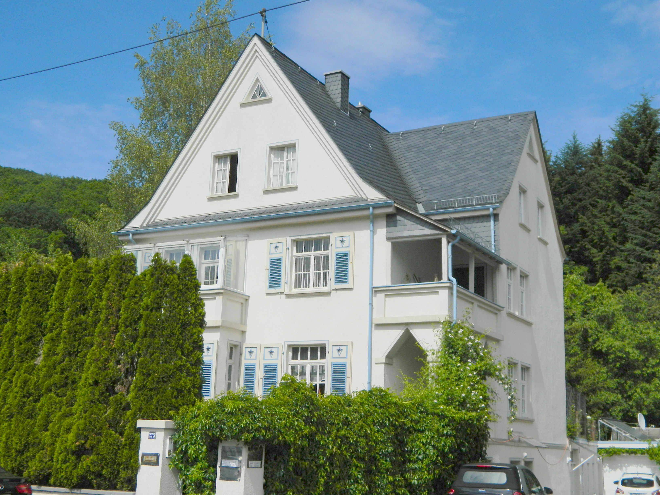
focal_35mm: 47
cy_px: 248
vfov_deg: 30.9
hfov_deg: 40.4
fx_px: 896
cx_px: 330
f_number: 10.2
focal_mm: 8.4
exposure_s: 1/320
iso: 80
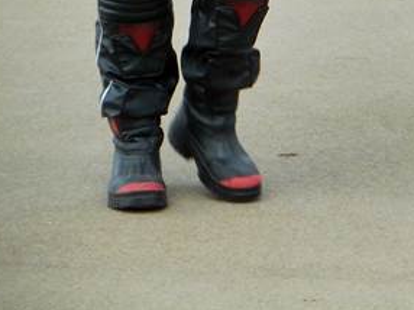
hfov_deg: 6.1
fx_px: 3812
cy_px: -242
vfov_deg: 4.6
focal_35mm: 319
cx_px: 698
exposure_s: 1/100
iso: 80
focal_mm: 15.9
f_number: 5.6
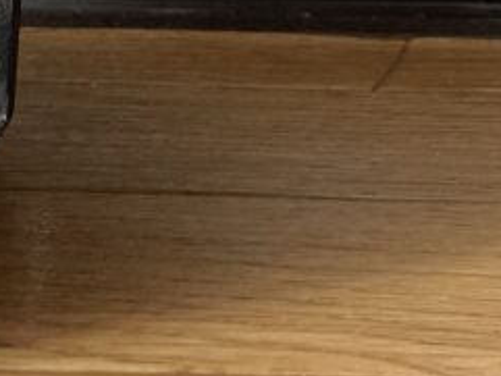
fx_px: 1347
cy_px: -218
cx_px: 688
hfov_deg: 19.2
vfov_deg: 14.6
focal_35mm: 93
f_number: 1.8
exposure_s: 1/50
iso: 250
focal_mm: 3.99
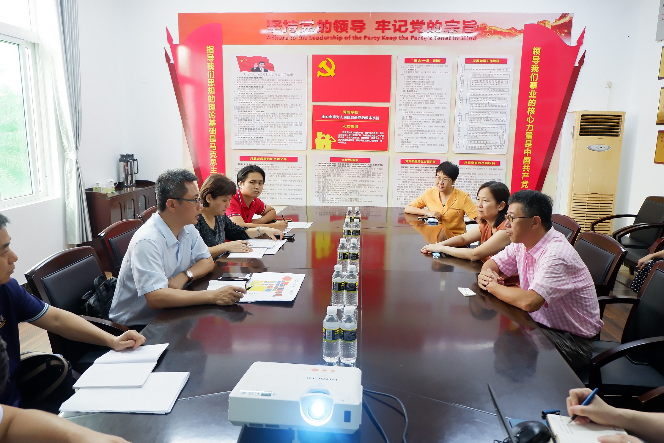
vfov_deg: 53.1
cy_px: 222
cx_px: 332
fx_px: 443
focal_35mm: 24
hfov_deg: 73.7
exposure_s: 1/34
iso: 800
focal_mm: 16.7
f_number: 4
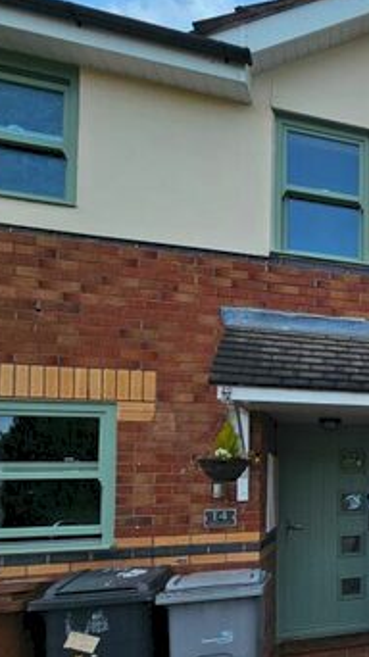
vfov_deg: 63.6
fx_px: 505
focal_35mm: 29
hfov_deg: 24.7
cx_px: 613
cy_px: 460
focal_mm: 2.2
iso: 50
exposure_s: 1/1829
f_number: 2.2
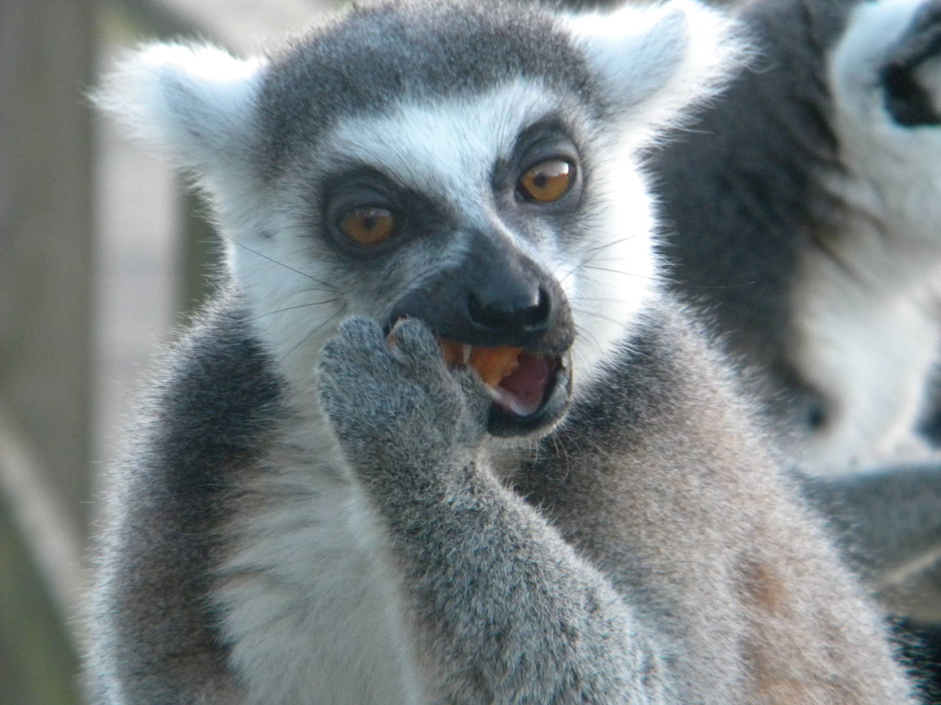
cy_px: 352
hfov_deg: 7.1
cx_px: 470
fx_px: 7557
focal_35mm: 278
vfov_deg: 5.3
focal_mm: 50.4
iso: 516
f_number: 5.4
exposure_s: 1/140
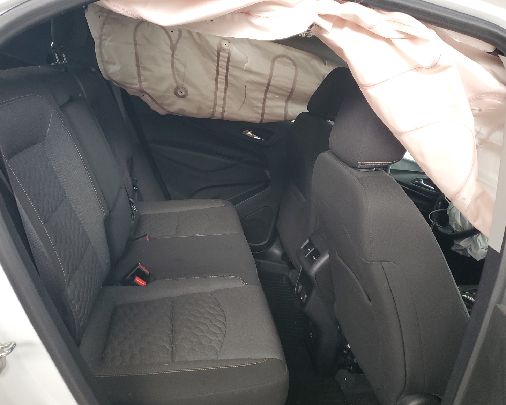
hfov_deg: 62.2
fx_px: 419
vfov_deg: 51.5
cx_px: 241
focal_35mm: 28
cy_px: 203
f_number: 1.5
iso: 74
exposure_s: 1/60.2
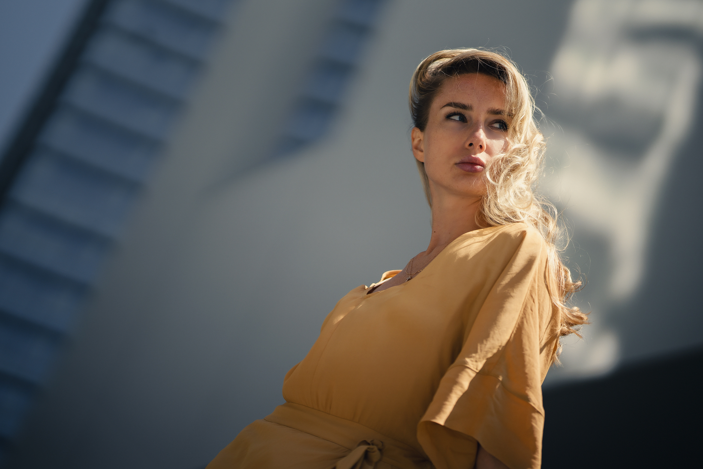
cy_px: 234
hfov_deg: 23.9
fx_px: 1660
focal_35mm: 85
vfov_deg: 16.1
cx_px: 352
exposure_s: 1/8000
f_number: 1.4
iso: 100
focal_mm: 85
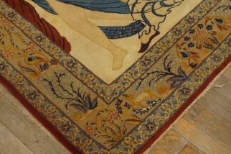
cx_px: 88
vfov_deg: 19.9
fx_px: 429
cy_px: 16
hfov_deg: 30.0
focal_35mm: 67
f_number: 4
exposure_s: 1/60
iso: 640
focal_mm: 24
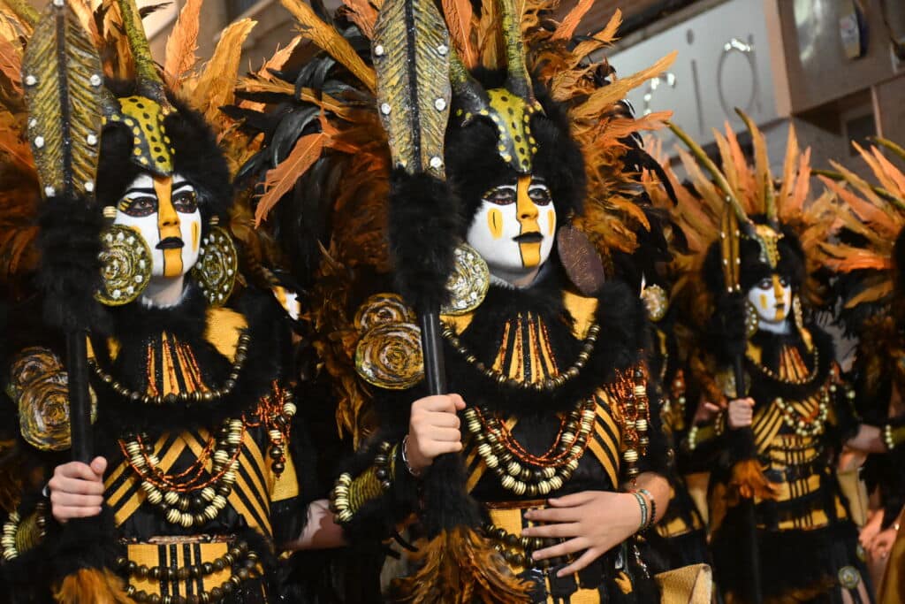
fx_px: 2489
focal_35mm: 99
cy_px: 302
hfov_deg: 20.6
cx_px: 452
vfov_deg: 13.8
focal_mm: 66
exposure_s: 1/60
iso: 8000
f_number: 5
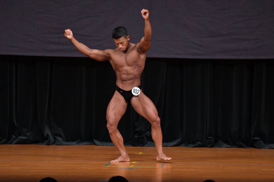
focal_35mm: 285
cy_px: 91
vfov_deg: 4.8
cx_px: 137
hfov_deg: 7.2
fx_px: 2168
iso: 4000
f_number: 5.6
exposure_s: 1/400
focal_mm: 190
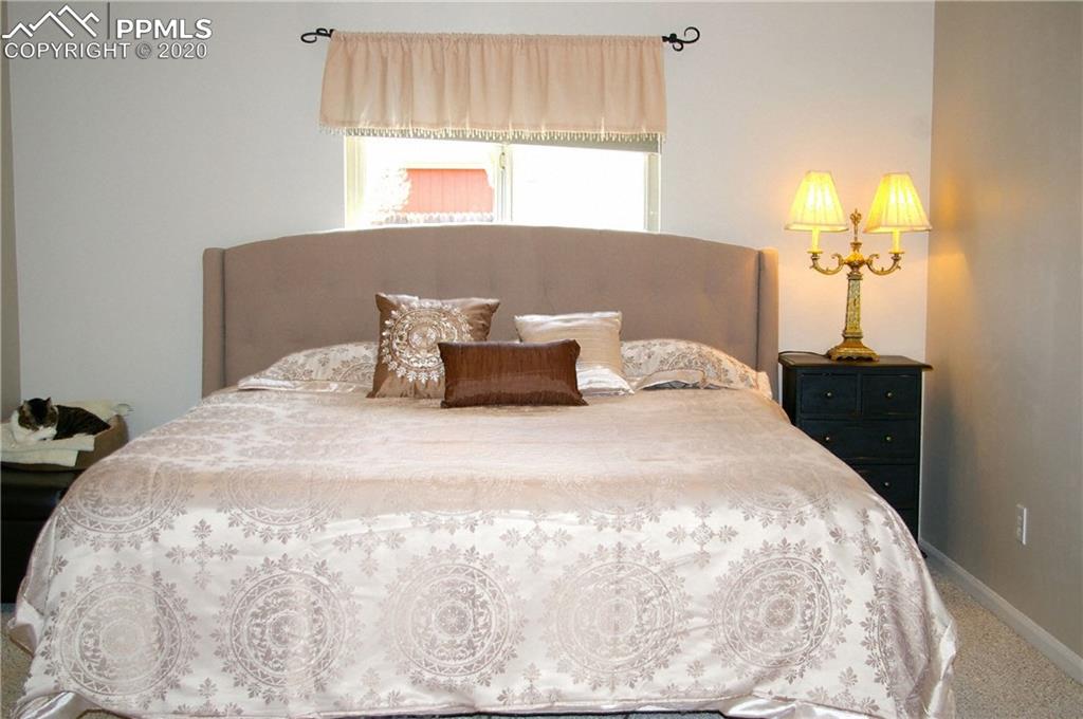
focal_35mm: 46
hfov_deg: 42.4
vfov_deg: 28.9
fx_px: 1397
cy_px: 360
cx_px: 542
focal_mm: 31
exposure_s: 1/45
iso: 200
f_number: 4
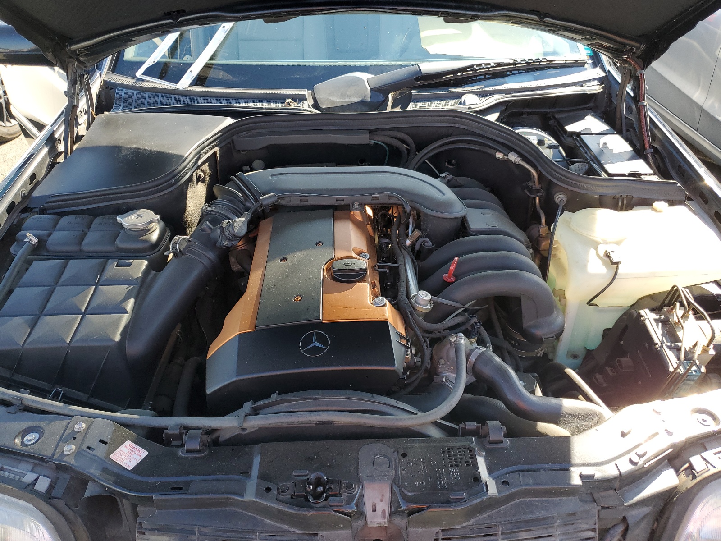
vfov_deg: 53.1
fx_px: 542
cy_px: 270
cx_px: 360
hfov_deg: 67.3
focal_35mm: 26
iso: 50
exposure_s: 1/370
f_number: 1.5
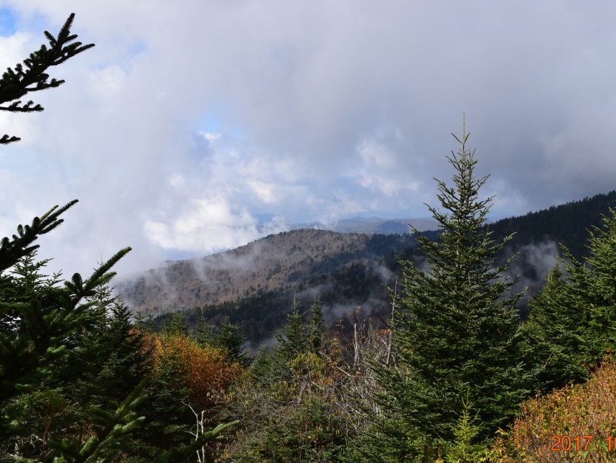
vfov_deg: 36.3
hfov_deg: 47.1
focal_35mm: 40
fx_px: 704
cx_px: 358
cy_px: 235
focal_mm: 23
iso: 360
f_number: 11
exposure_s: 1/500
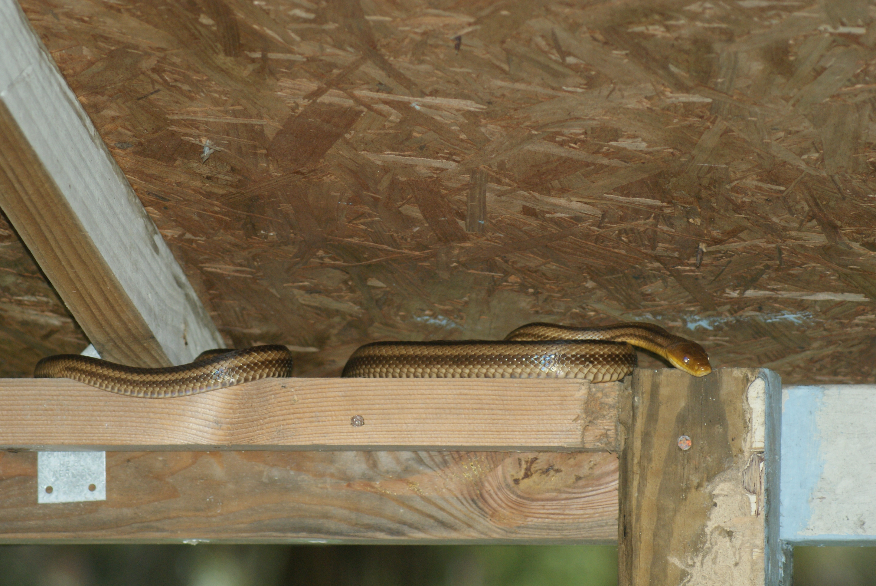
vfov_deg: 6.1
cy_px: 293
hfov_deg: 9.1
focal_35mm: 225
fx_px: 5479
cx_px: 438
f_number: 5.6
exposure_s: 1/125
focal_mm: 150
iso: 400
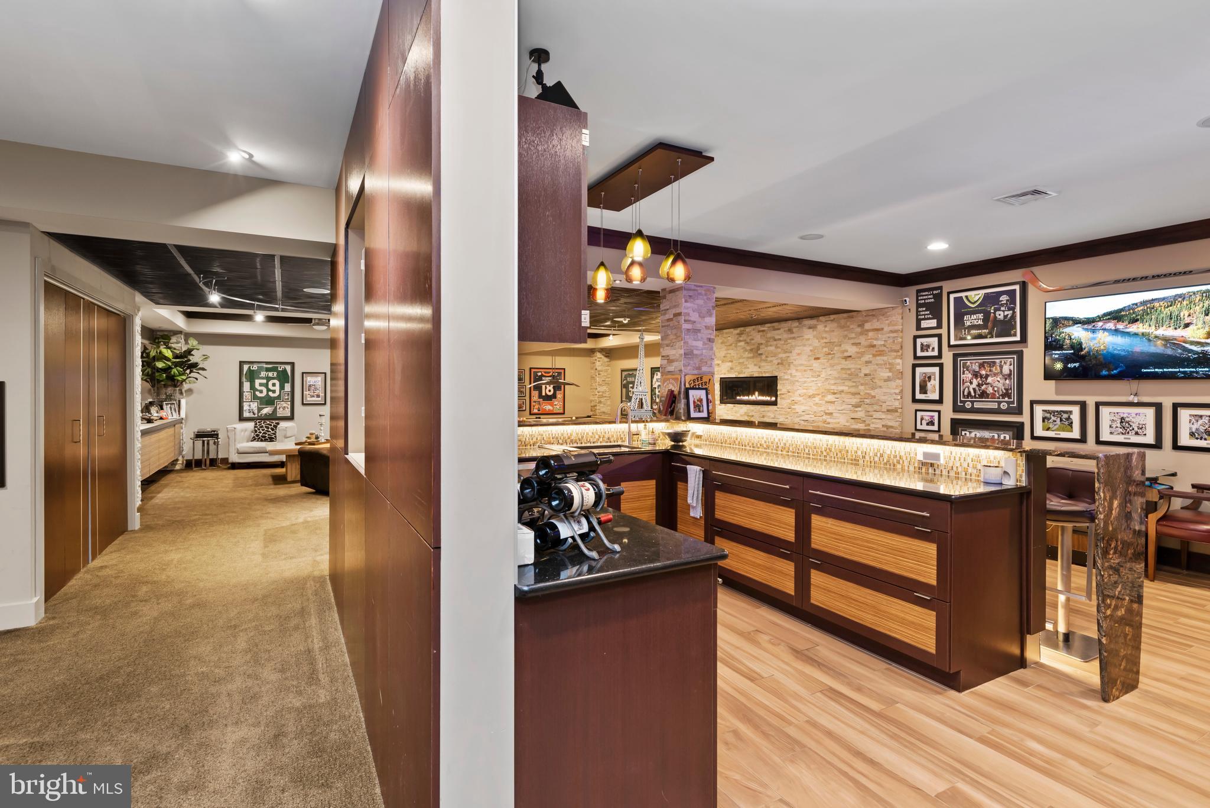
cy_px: 404
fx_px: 572
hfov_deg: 93.3
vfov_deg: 70.5
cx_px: 605
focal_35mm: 17
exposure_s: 1/1.25
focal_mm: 17
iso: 400
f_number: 7.1
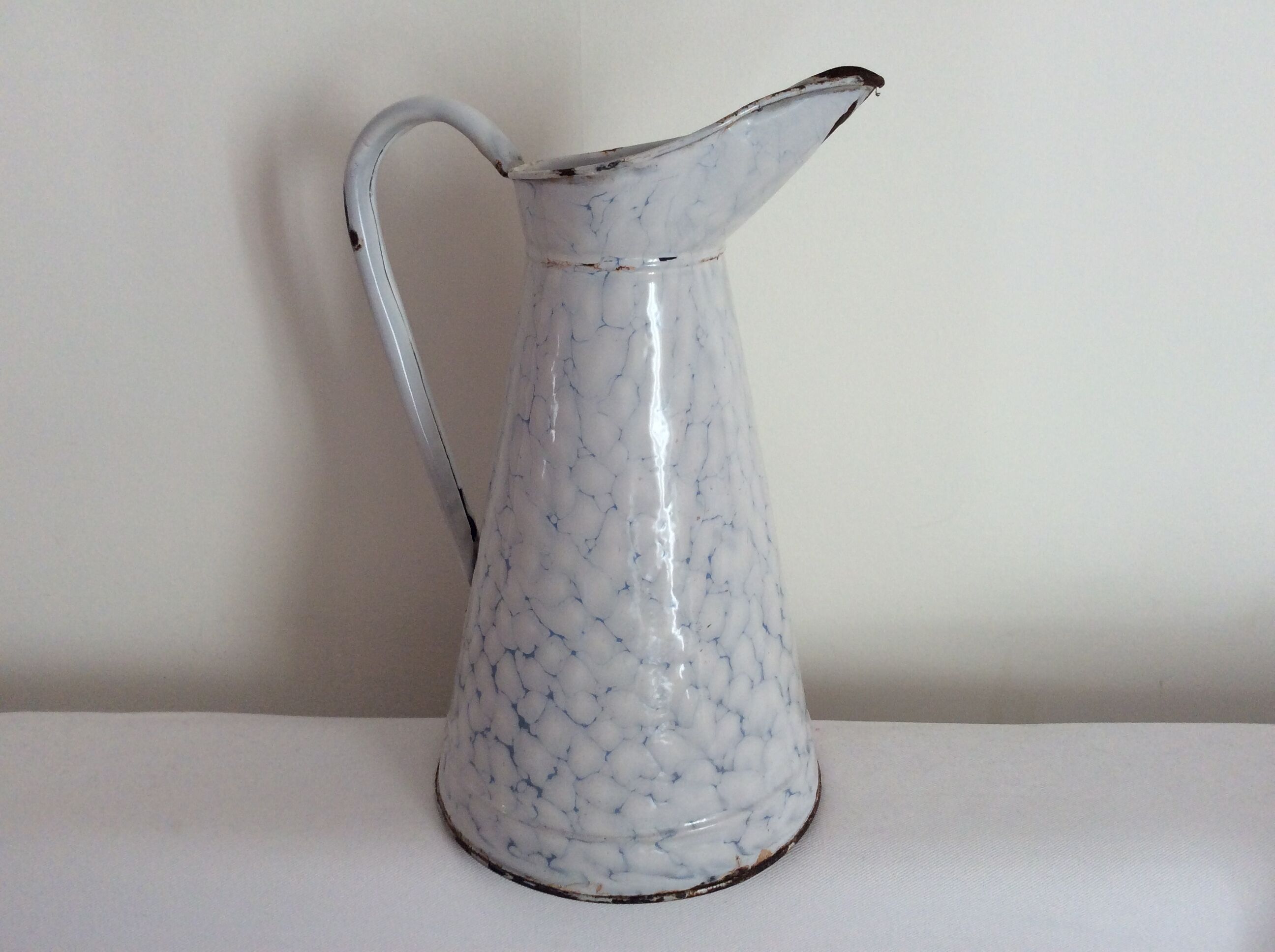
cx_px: 638
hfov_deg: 56.9
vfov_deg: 44.1
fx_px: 1177
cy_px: 476
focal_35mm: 32
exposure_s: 1/100
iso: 50
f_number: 2.4
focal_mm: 3.3
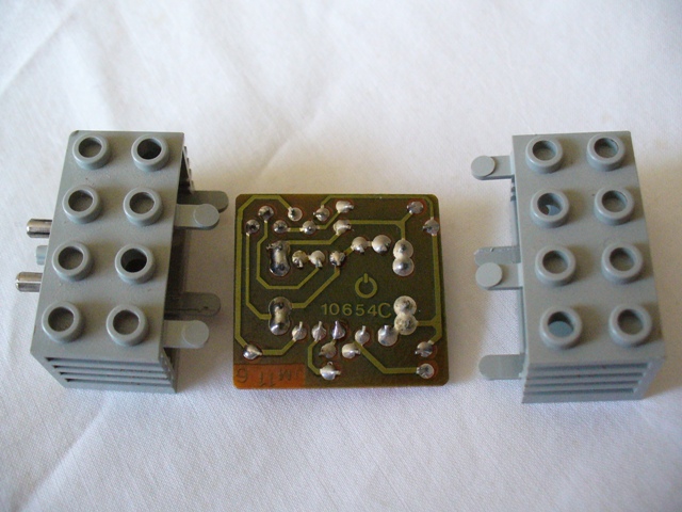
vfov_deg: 38.7
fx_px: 729
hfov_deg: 50.1
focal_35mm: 37
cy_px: 256
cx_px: 341
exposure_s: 1/320
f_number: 2.8
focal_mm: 6.1
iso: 400
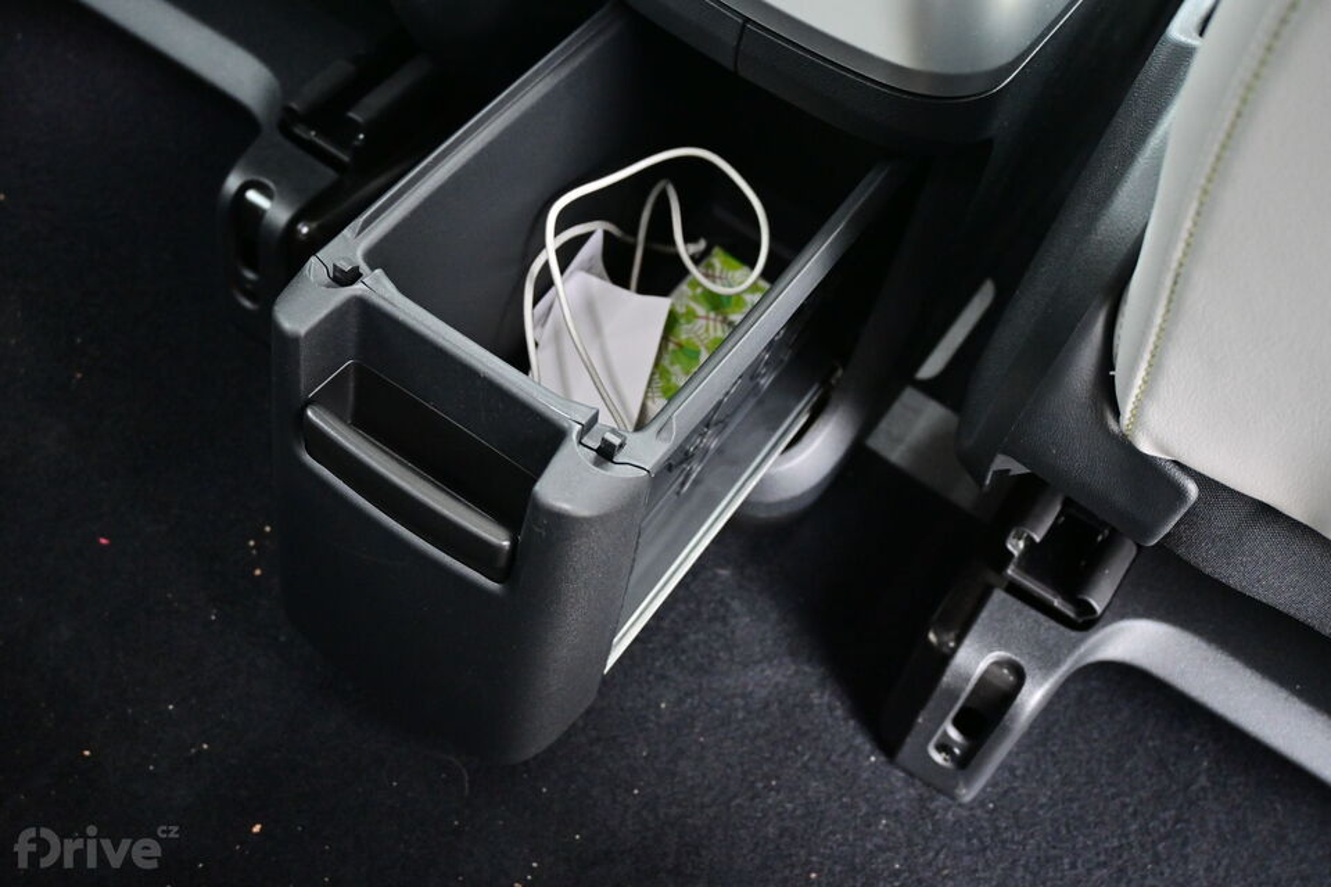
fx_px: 1525
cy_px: 444
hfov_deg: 47.2
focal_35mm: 41
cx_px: 666
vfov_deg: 32.4
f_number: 4.5
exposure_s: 1/40
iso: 2000
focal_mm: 27.5
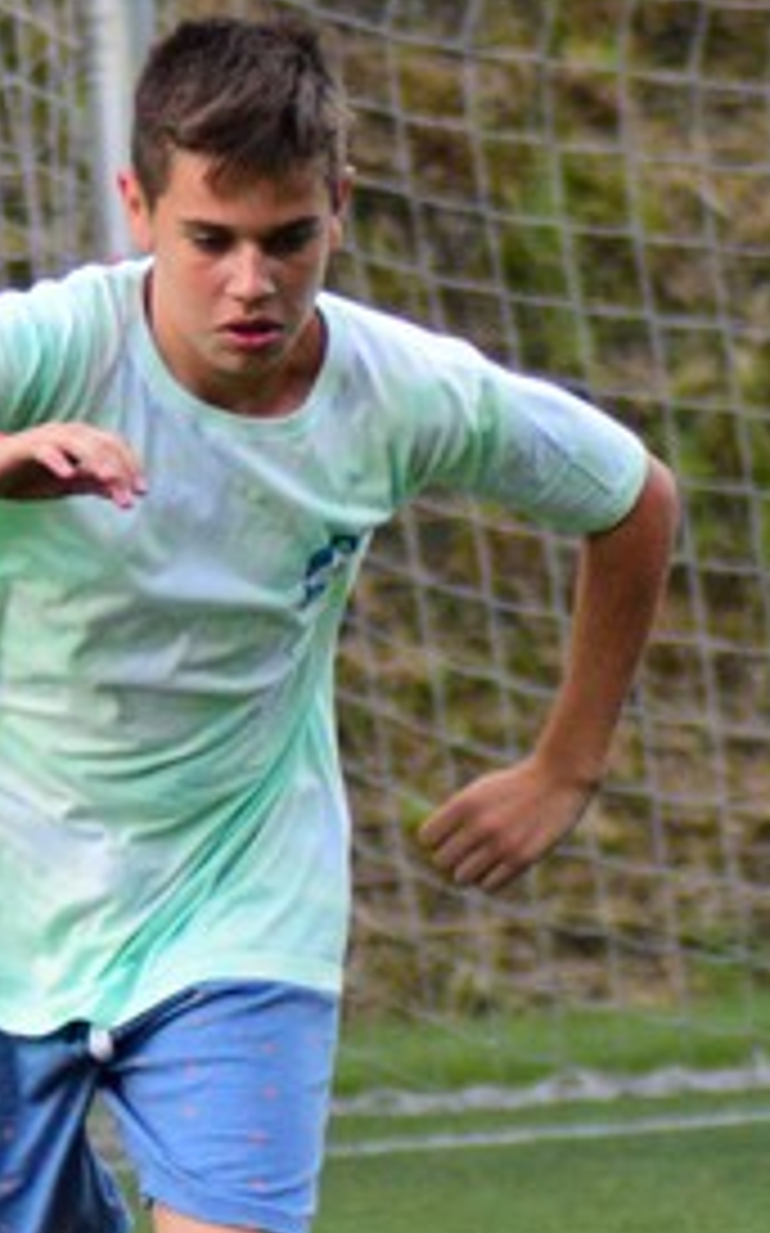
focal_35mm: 685
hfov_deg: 1.9
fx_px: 23024
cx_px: -113
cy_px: 925
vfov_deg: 3.1
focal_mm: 120
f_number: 4.2
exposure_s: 1/800
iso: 3200
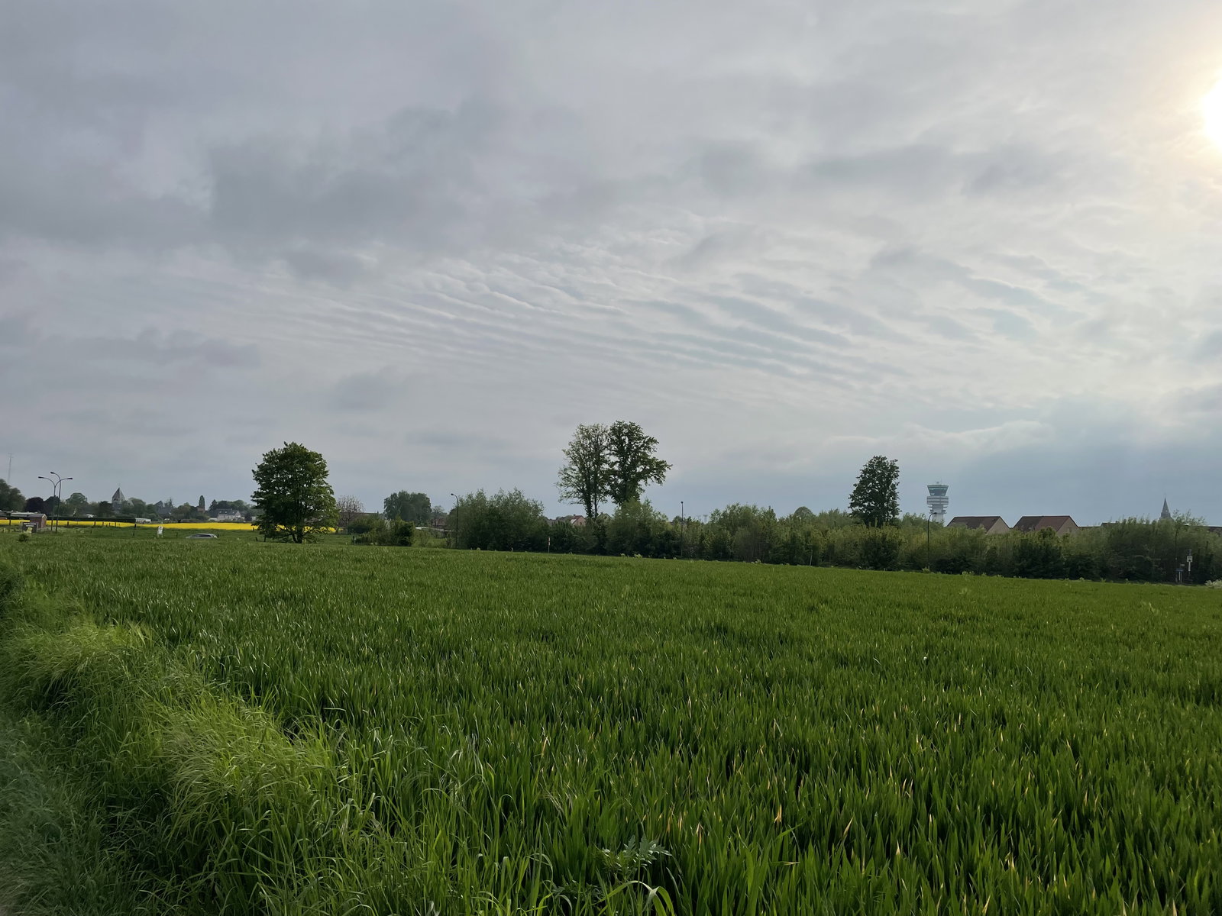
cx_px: 611
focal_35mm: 26
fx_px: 918
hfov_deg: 67.3
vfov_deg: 53.1
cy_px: 458
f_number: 1.6
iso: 32
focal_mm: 4.2
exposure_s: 1/8403
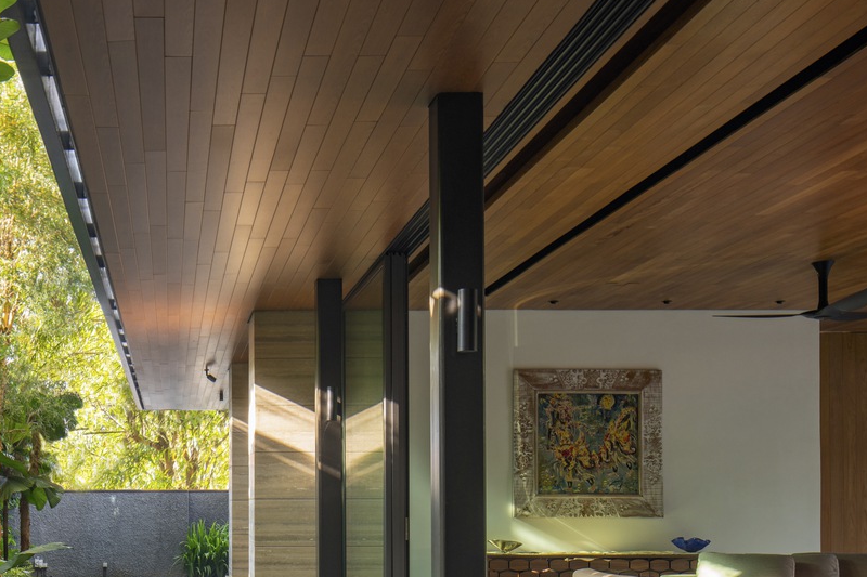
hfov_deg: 43.6
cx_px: 402
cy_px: 443
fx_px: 1083
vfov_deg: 29.3
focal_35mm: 45
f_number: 8
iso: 200
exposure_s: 1/10
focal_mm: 24
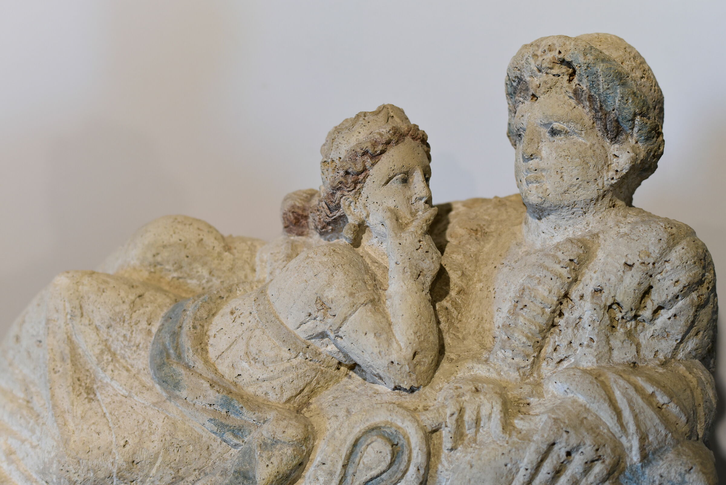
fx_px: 1170
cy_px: 242
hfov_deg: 34.5
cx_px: 363
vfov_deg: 23.4
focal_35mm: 58
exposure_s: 1/160
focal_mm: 58
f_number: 3.2
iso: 800
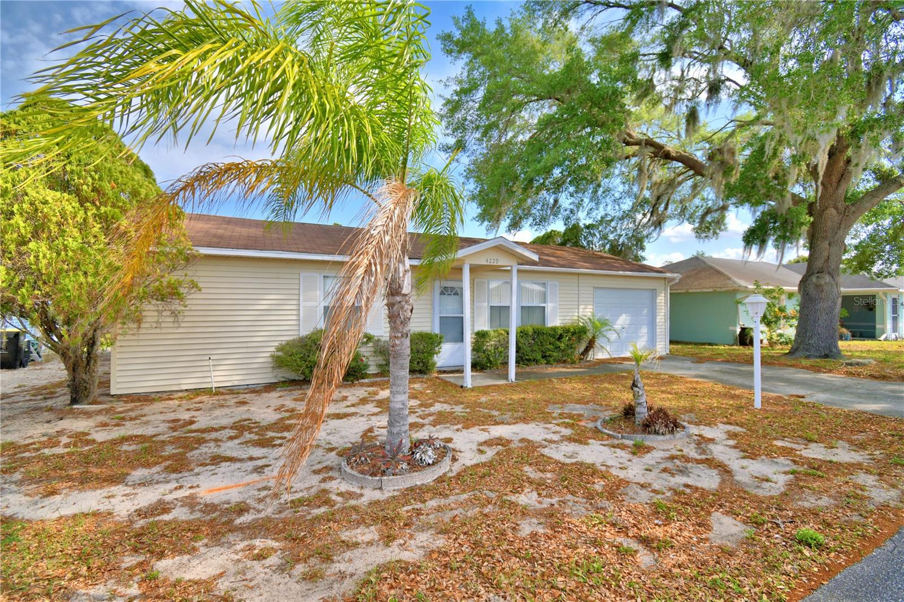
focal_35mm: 15
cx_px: 452
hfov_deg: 100.4
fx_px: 377
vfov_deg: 77.3
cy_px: 301
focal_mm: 10
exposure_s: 1/800
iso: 100
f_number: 4.5
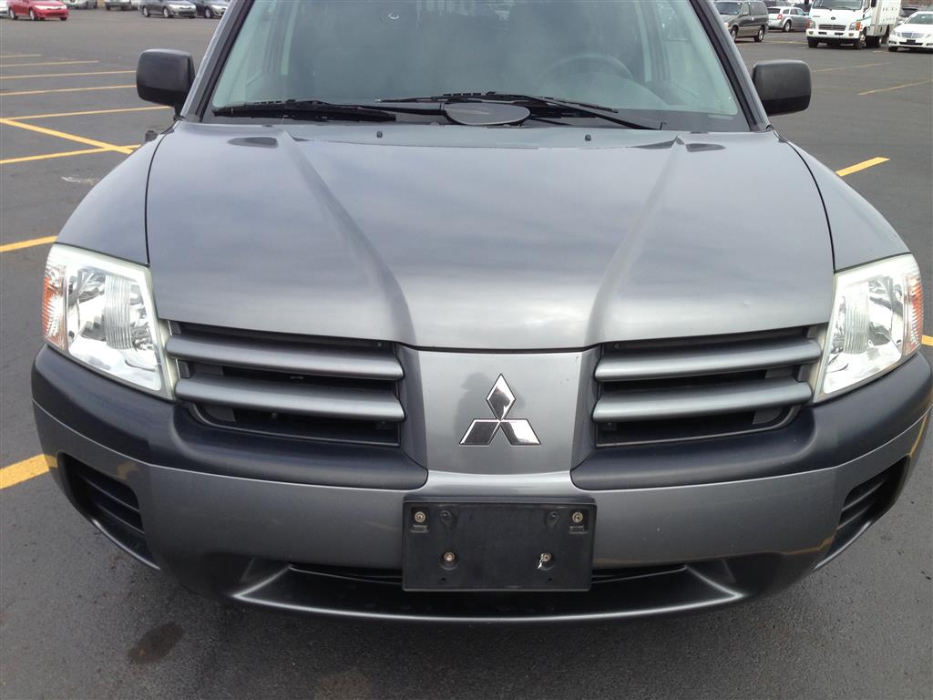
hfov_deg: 55.4
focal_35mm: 33
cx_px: 466
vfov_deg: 42.9
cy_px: 350
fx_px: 889
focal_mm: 4.13
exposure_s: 1/704
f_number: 2.4
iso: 50
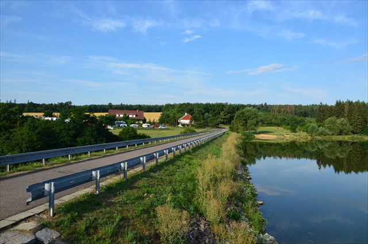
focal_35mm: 27
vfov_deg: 47.7
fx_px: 275
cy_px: 122
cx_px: 184
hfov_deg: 67.5
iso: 180
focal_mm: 18
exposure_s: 1/125
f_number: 11
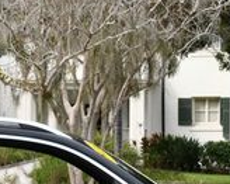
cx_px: 15
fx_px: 1497
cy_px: 194
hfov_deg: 8.7
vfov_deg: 7.0
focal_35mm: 220
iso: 160
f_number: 8
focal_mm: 30
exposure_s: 1/250
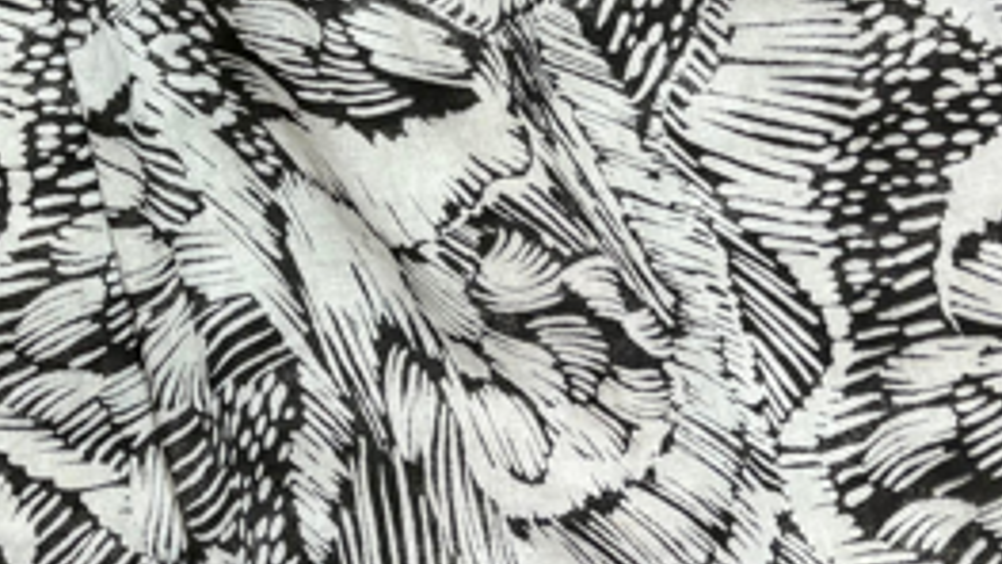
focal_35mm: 97
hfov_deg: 21.0
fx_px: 2577
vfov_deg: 12.2
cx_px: -84
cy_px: -105
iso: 64
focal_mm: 5.96
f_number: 1.6
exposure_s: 1/60
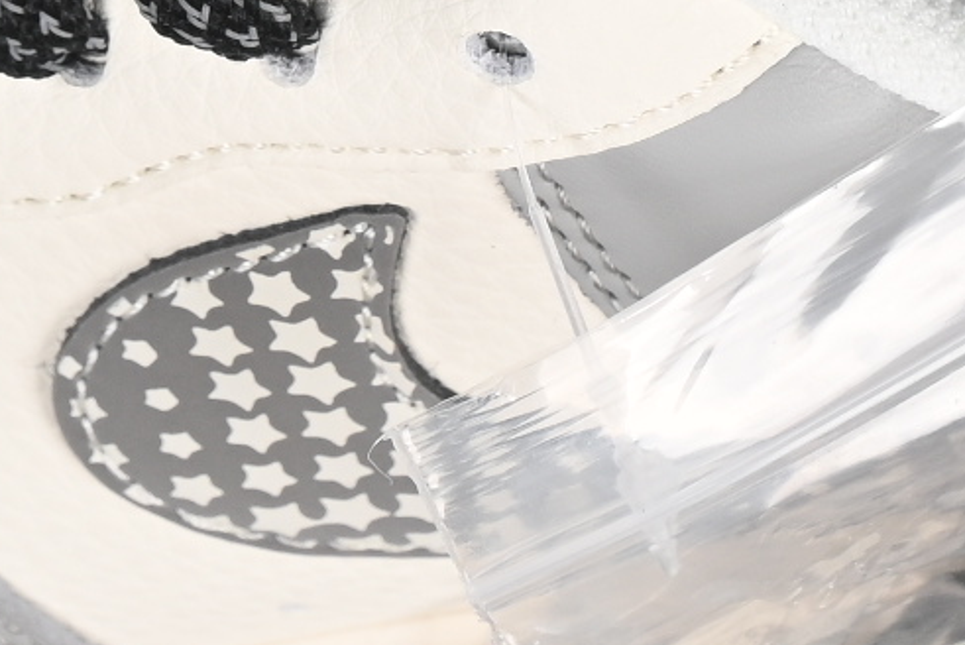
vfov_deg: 3.2
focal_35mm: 425
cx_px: 96
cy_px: -616
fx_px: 11399
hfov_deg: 4.8
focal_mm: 50
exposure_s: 1/80
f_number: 7.1
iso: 160
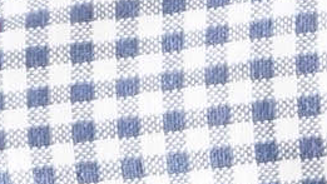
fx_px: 3062
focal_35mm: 353
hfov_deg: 6.0
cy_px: -108
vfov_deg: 3.4
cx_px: -262
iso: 1250
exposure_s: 1/60
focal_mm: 24
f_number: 4
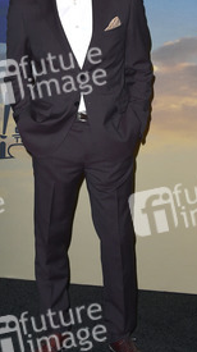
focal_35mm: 58
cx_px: 79
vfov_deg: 35.9
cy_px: 142
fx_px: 540
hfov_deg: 20.6
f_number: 6.3
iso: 320
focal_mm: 38
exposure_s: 1/250
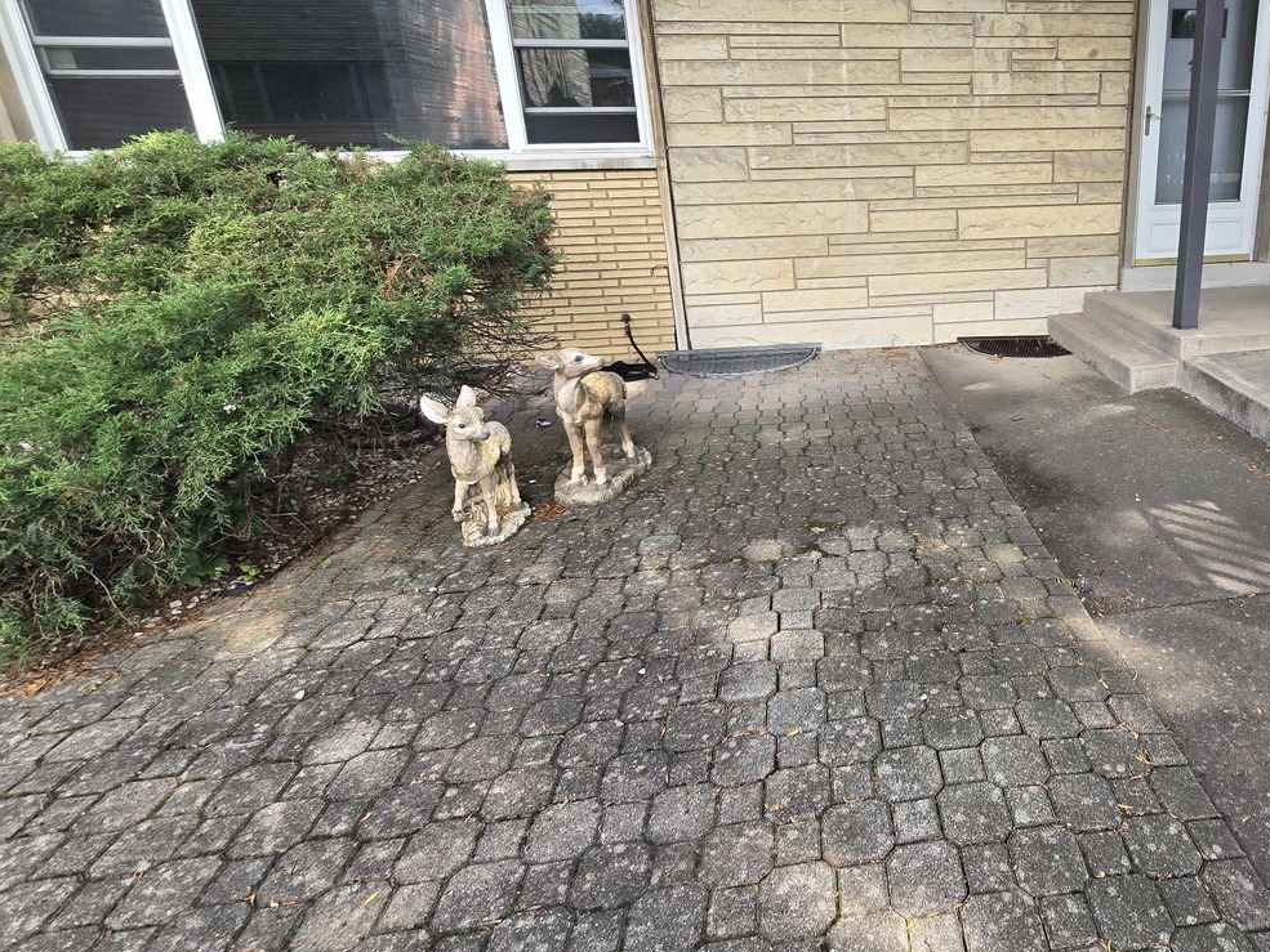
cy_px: 366
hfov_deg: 79.3
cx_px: 927
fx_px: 697
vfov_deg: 67.8
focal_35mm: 19
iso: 50
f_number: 2.2
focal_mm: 2.2
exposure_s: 1/213
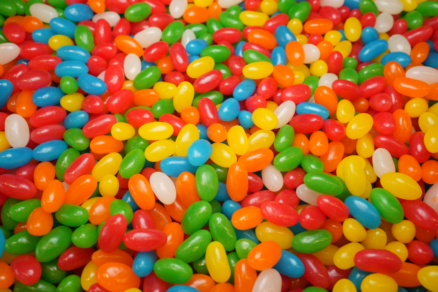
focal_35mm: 35
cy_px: 146
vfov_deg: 37.8
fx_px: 426
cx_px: 219
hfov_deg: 54.4
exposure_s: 1/125
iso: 800
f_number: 10
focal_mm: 35
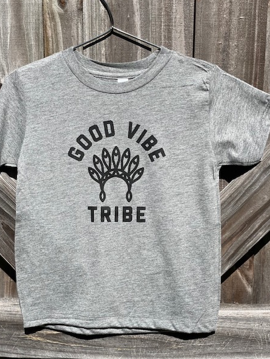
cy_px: 176
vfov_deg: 34.3
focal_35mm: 56
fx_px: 582
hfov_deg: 26.1
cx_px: 128
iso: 25
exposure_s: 1/1845
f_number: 2
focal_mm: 6
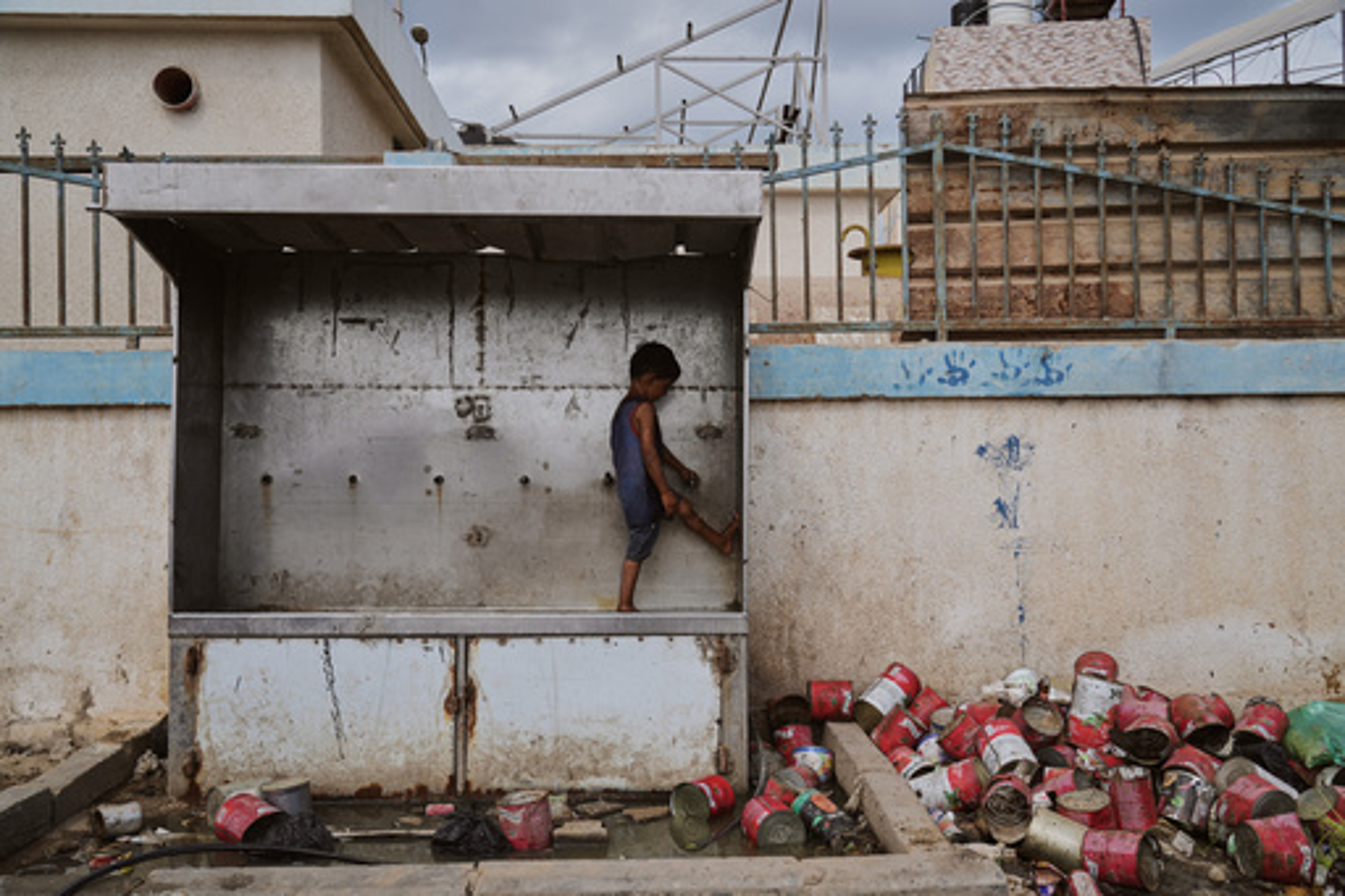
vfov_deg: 43.6
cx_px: 672
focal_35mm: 30
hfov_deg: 61.9
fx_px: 1120
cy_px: 448
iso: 160
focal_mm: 30
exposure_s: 1/2000
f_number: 4
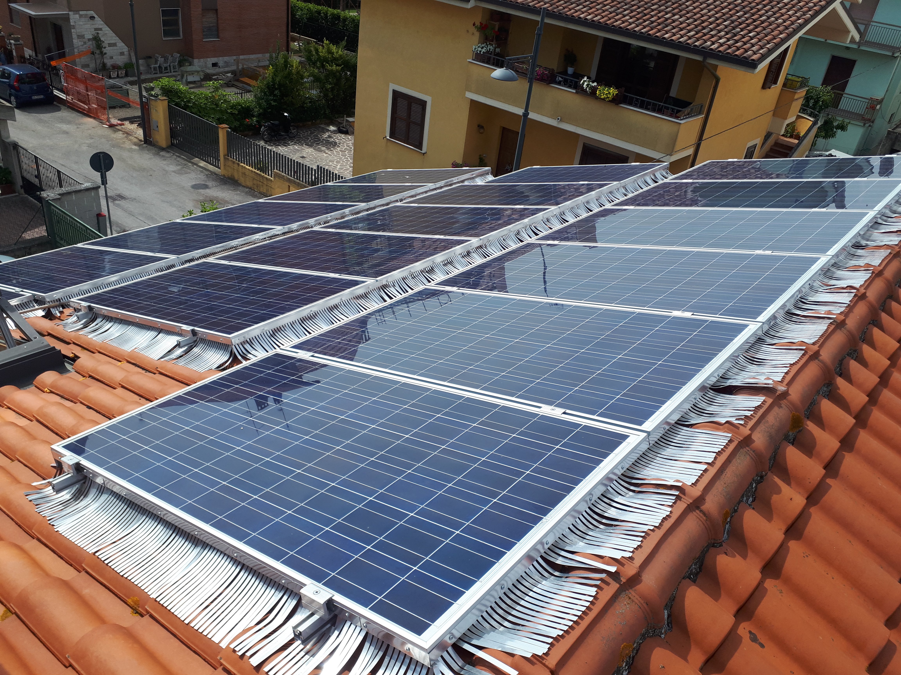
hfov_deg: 65.3
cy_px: 338
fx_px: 703
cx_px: 450
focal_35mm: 27
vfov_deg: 51.4
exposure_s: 1/1536
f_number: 1.9
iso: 40
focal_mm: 3.6
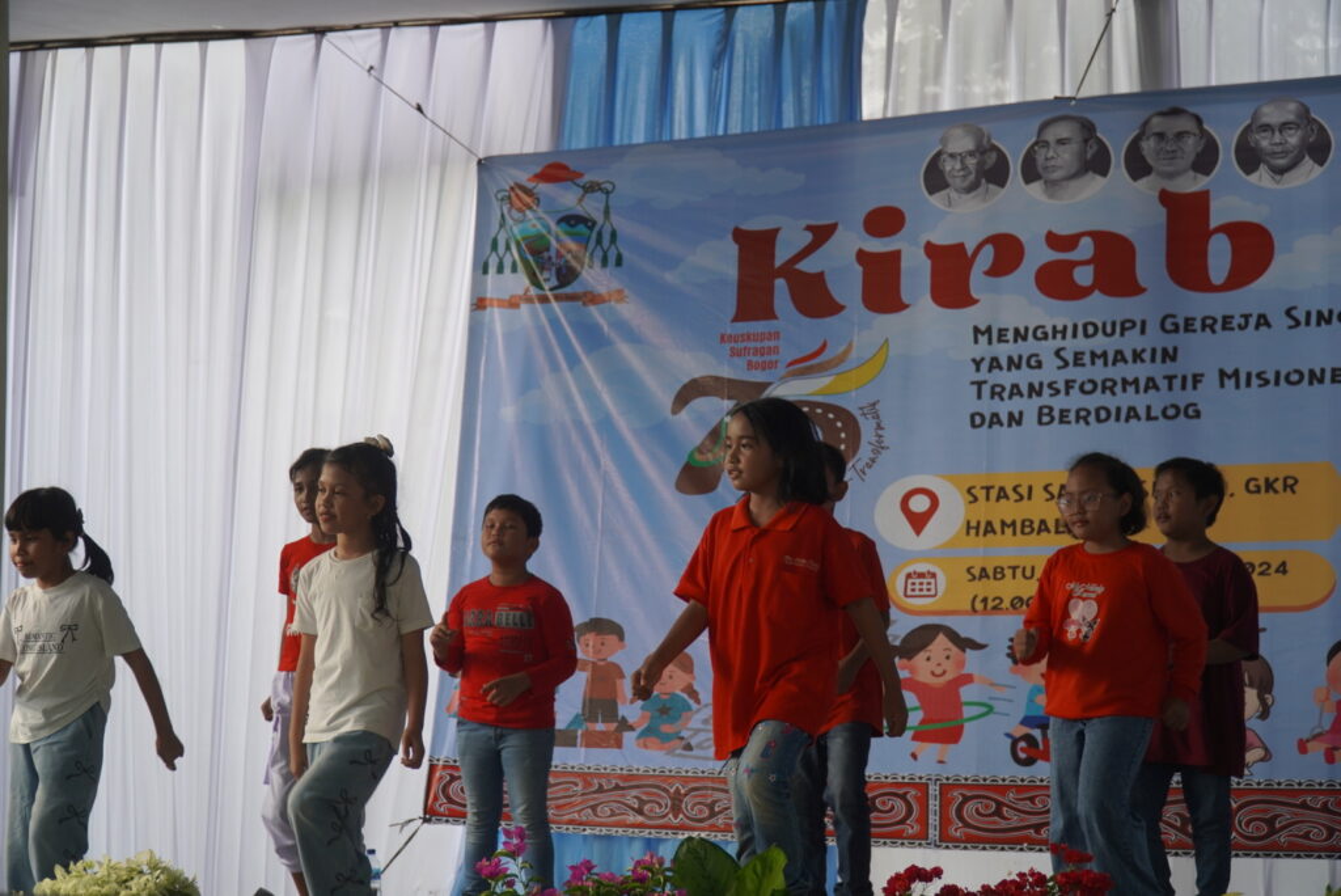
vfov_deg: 19.0
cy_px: 448
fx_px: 2683
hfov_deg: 28.1
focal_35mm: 72
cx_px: 670
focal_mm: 48
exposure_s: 1/160
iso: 200
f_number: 4
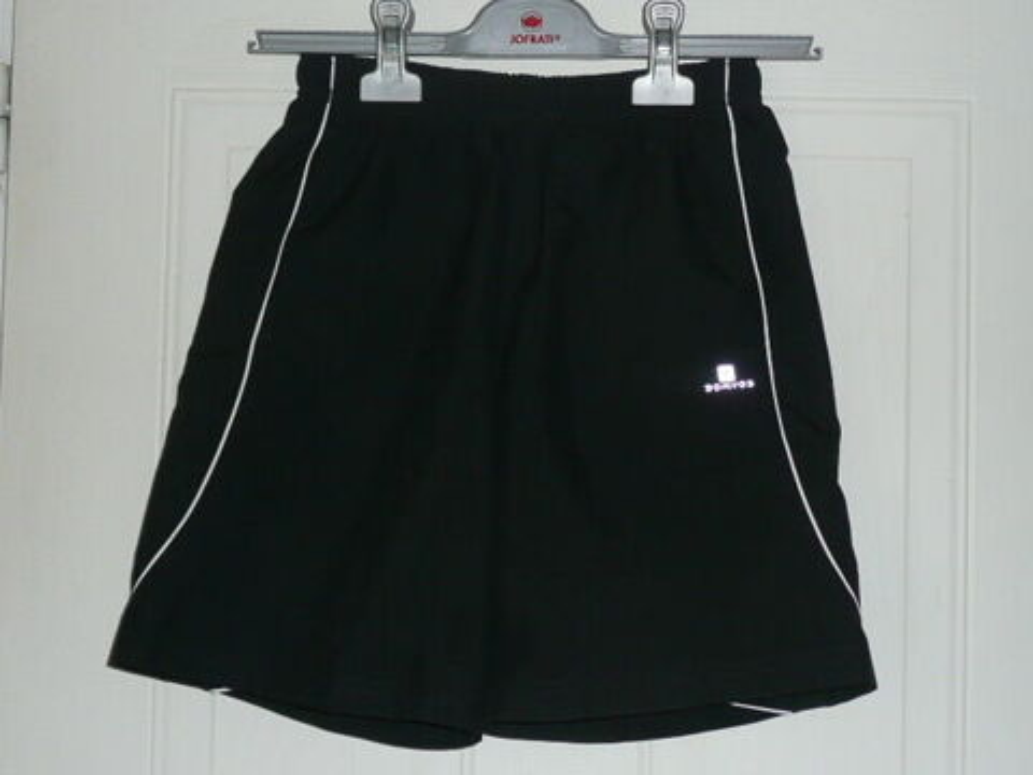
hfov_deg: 42.1
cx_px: 516
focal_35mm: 45
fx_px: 1343
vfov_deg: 32.2
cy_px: 388
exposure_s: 1/30
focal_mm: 4.9
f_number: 3.4
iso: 100
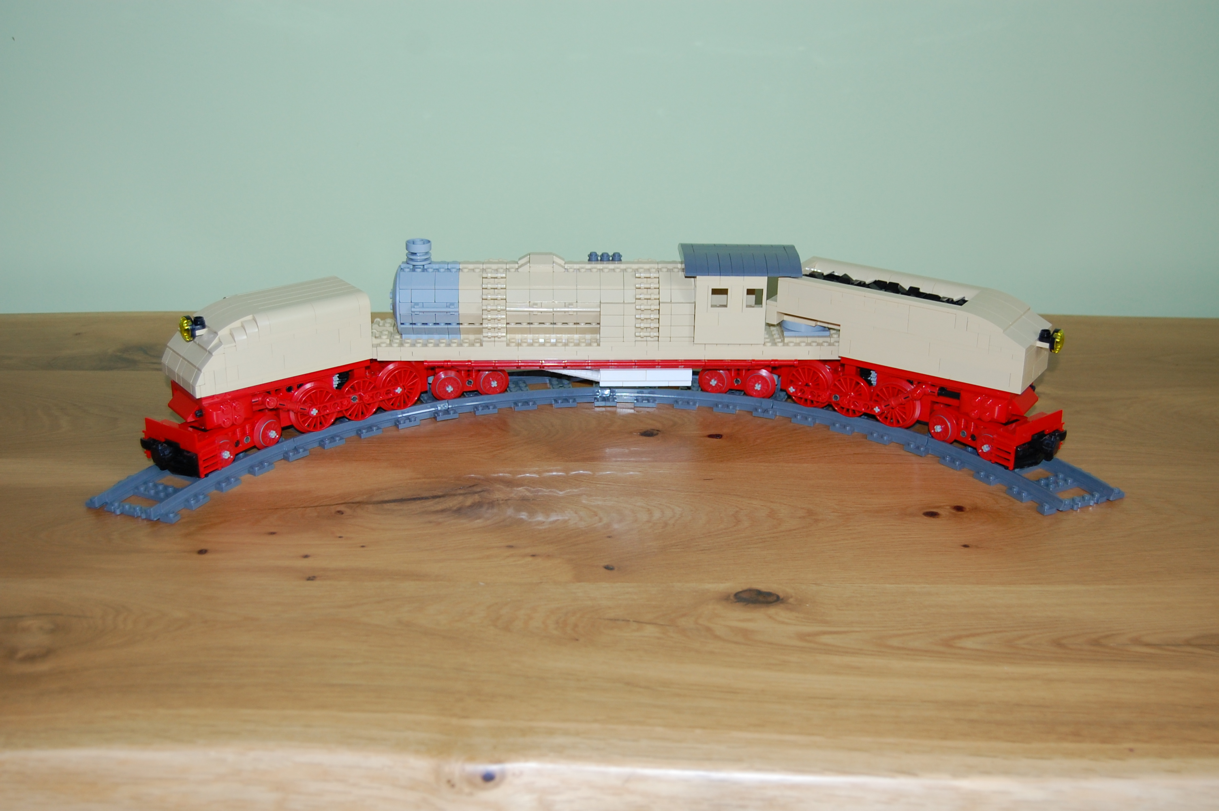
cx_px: 610
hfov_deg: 42.4
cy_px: 406
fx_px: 1573
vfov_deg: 28.9
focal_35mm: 46
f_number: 4.5
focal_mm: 31
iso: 400
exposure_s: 1/60
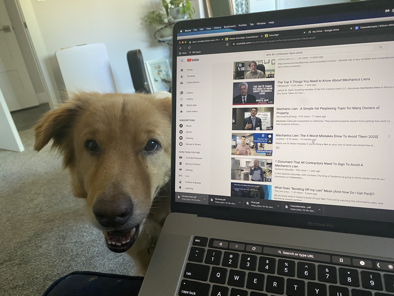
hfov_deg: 67.3
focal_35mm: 26
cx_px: 197
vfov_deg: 53.1
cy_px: 148
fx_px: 296
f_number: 1.8
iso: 320
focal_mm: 4.25
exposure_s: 1/60
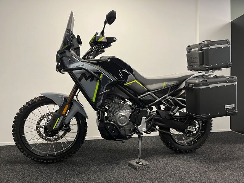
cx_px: 122
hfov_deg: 67.3
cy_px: 92
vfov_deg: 53.1
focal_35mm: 26
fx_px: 183
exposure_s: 1/50
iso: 100
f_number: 1.6
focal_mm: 5.1
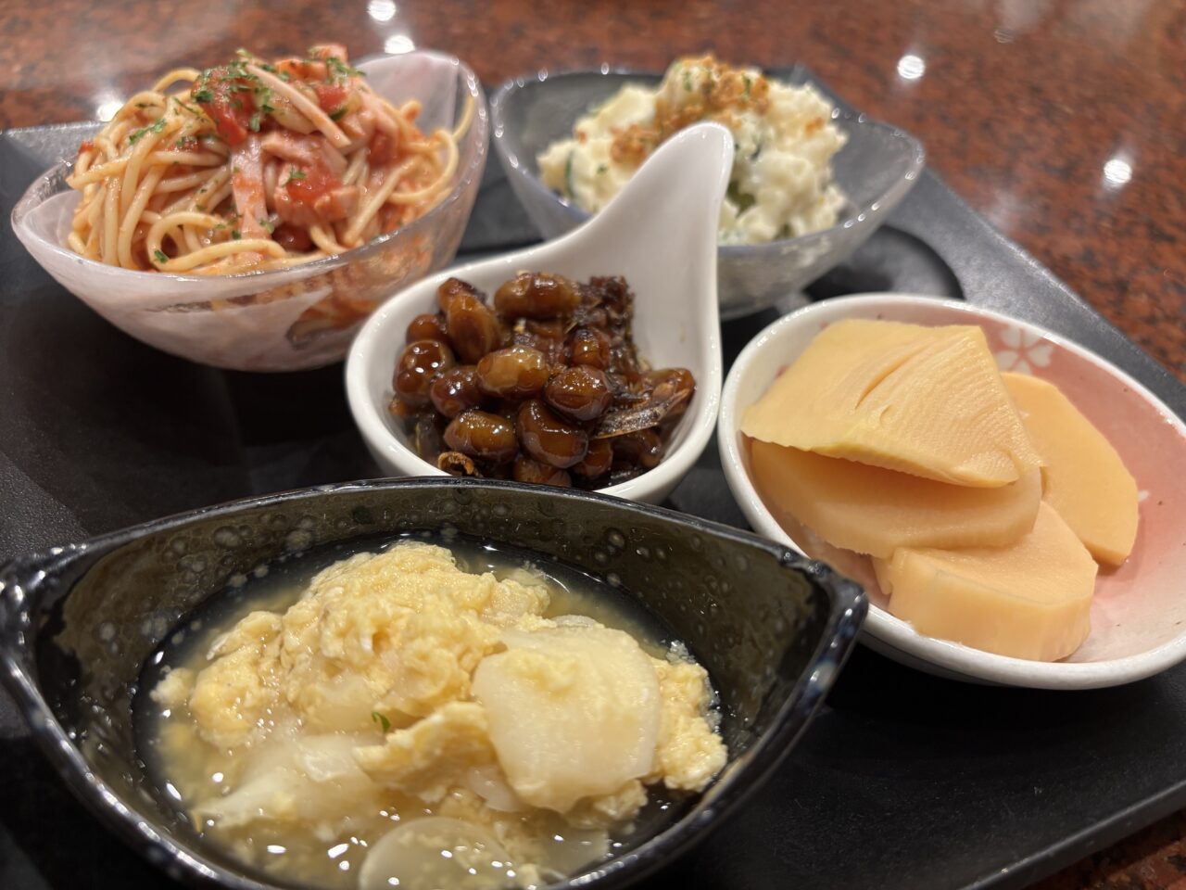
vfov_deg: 53.1
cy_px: 445
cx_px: 593
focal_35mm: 26
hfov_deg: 67.3
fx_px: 891
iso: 200
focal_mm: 5.96
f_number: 1.6
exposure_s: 1/60
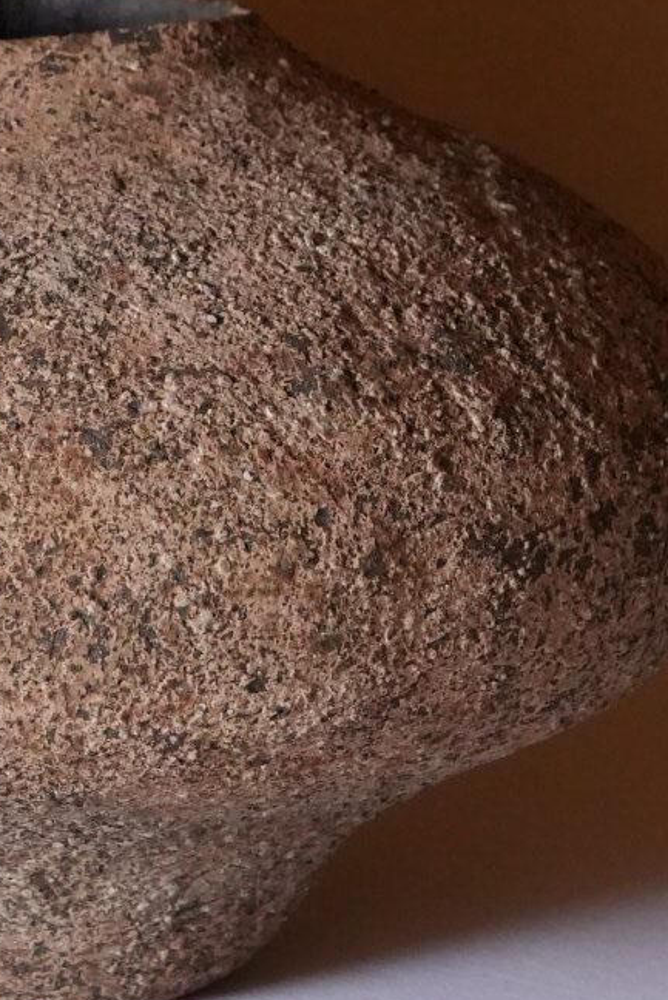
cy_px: 69
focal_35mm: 262
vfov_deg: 7.8
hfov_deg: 5.2
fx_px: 7280
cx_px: 69
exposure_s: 1/50
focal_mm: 70
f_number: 9
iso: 8000
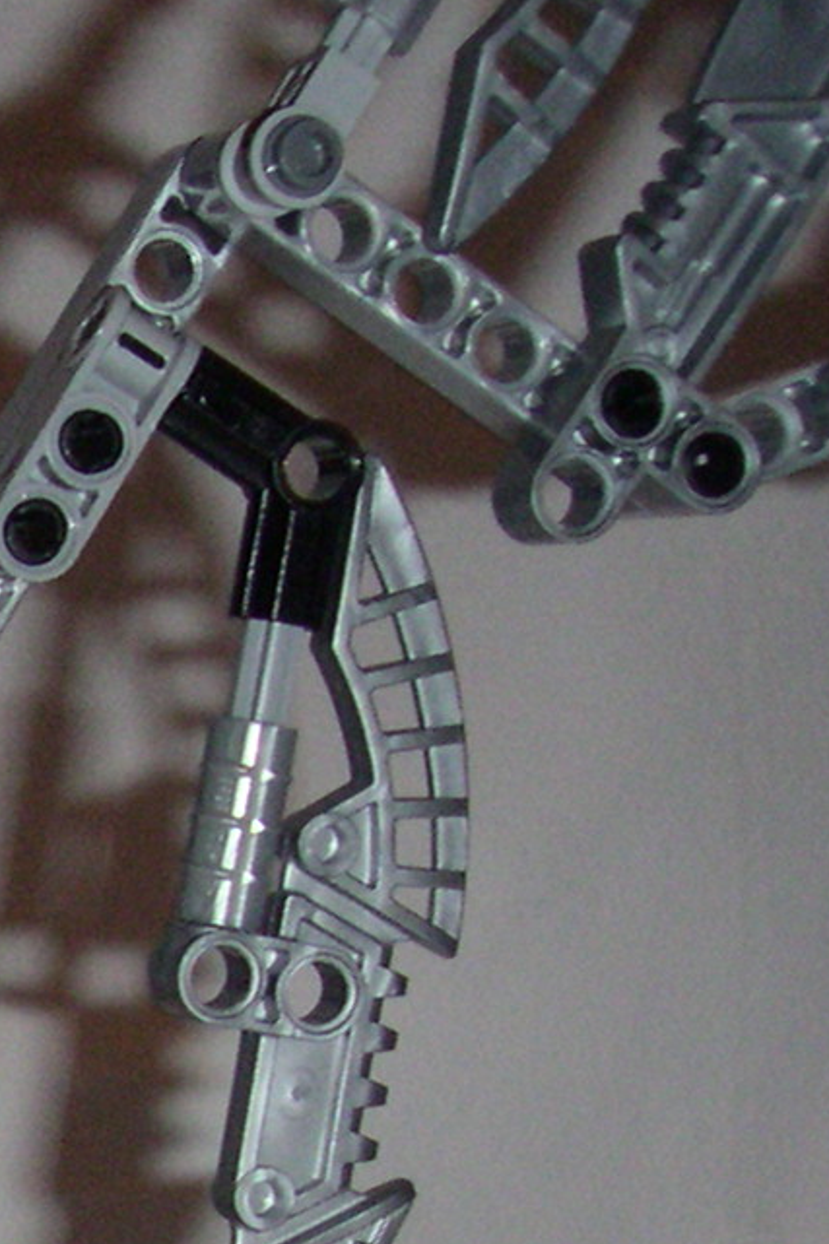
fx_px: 4251
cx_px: -825
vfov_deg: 16.1
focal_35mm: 123
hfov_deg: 10.3
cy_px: 1440
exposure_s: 1/50
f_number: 6.6
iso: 160
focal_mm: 5.7
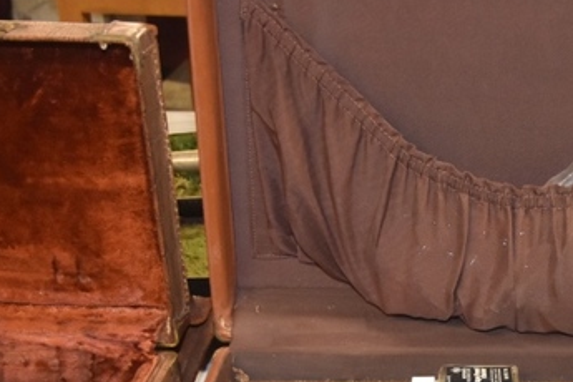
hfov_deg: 28.9
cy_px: 317
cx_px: 475
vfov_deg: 19.8
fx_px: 1082
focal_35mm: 68
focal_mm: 18
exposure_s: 1/60
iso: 2800
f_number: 3.5
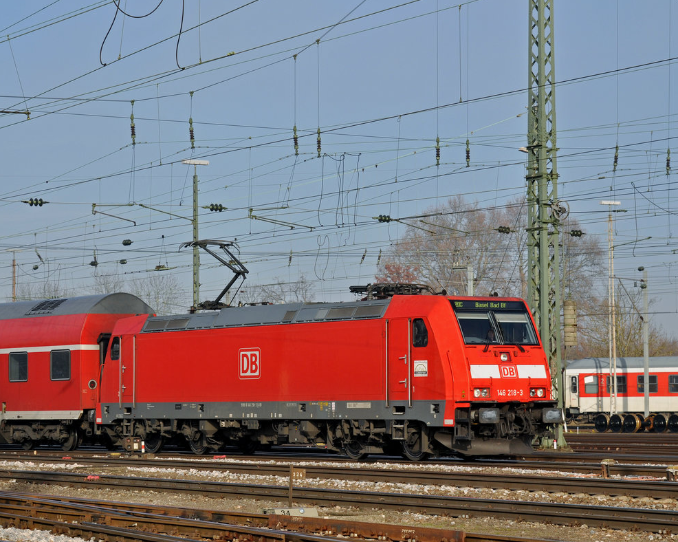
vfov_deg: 13.6
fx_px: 2267
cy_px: 272
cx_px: 345
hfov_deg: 17.0
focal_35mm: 113
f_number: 6.3
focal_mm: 66
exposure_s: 1/800
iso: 200
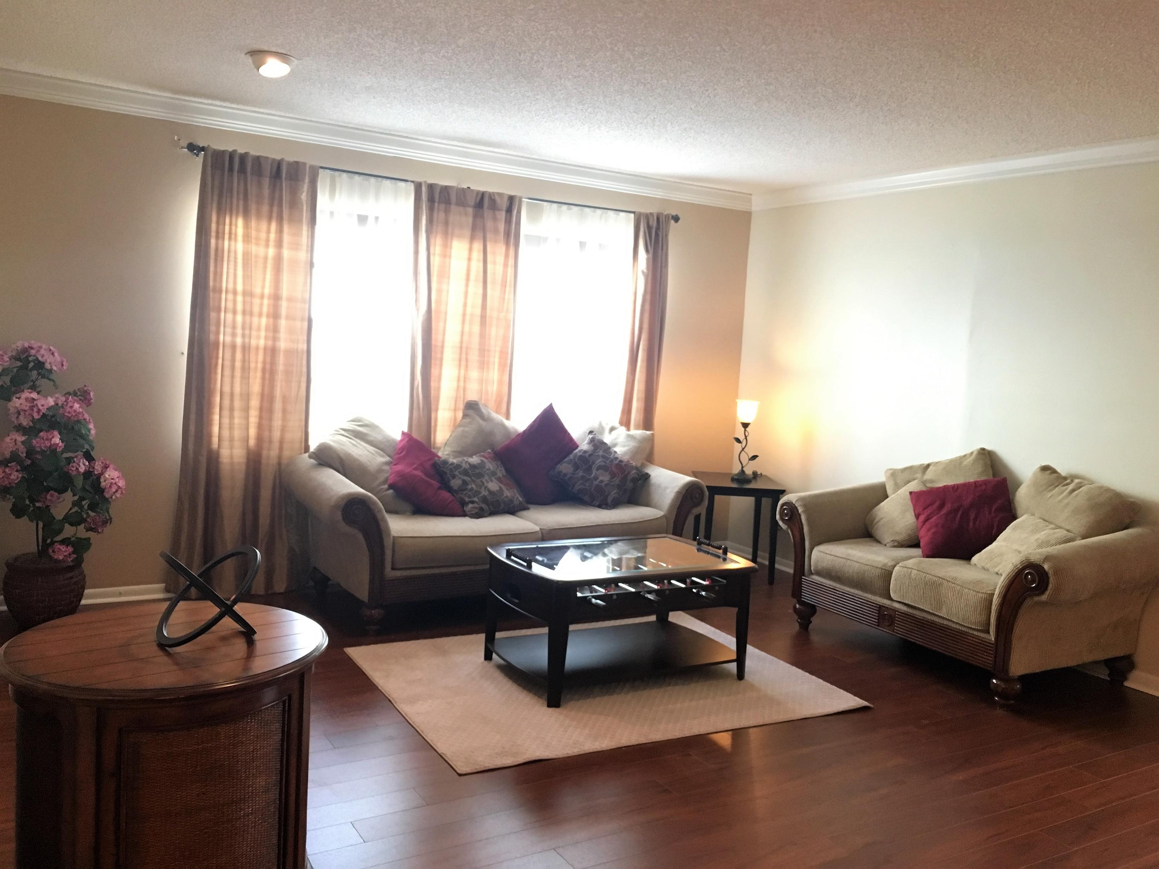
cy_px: 434
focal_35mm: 29
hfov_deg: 61.7
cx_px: 580
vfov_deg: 48.2
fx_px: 971
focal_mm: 4.15
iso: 200
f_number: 2.2
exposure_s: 1/30
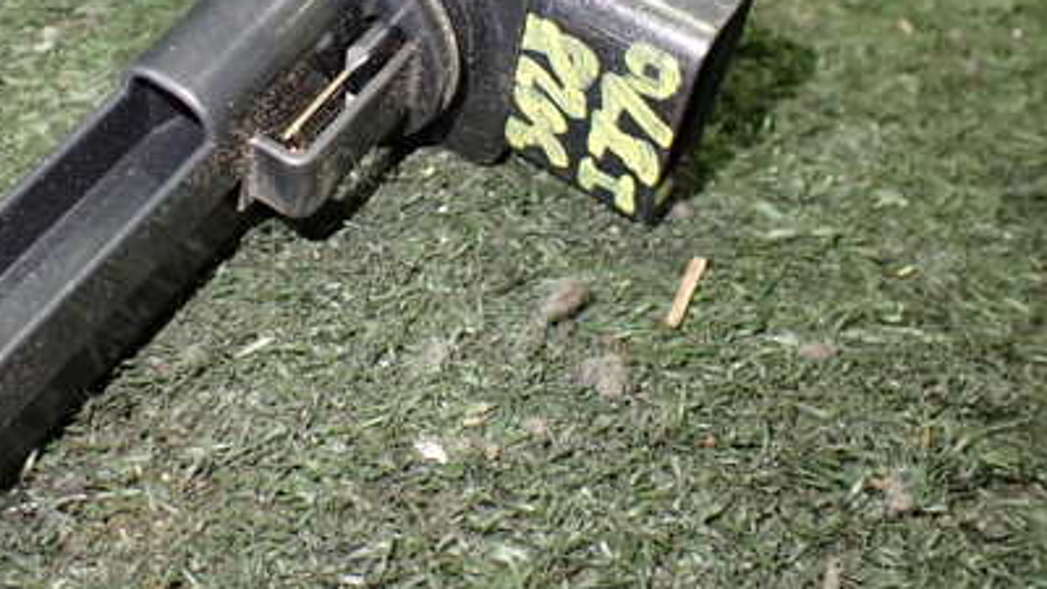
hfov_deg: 41.7
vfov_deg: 23.9
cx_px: 369
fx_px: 1360
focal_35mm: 49
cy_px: 94
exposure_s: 1/50
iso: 800
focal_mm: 5.4
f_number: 2.3
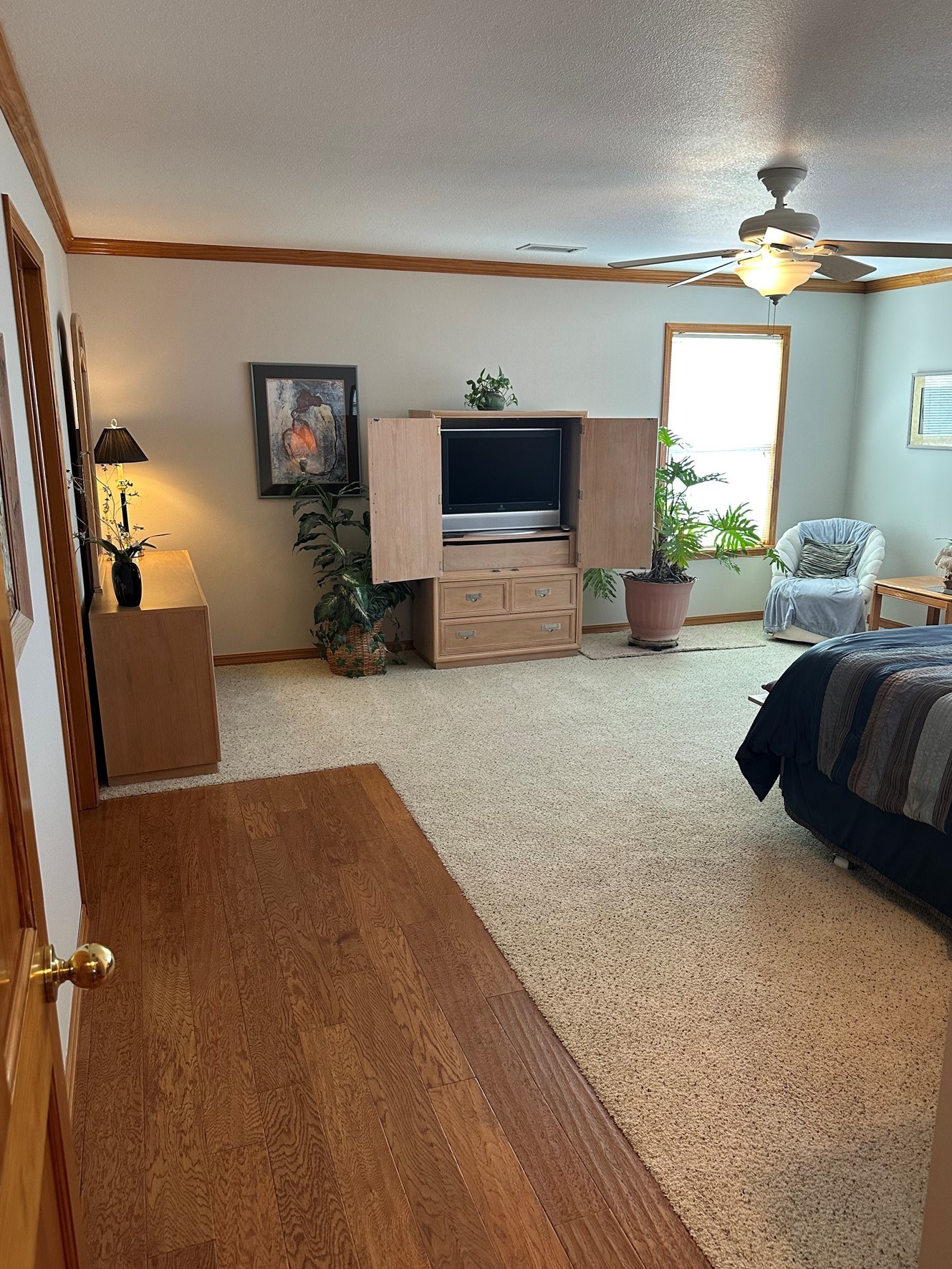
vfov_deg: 67.3
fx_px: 953
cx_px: 503
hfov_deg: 53.0
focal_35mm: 26
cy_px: 639
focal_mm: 6.86
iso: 200
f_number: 1.78
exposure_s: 1/120
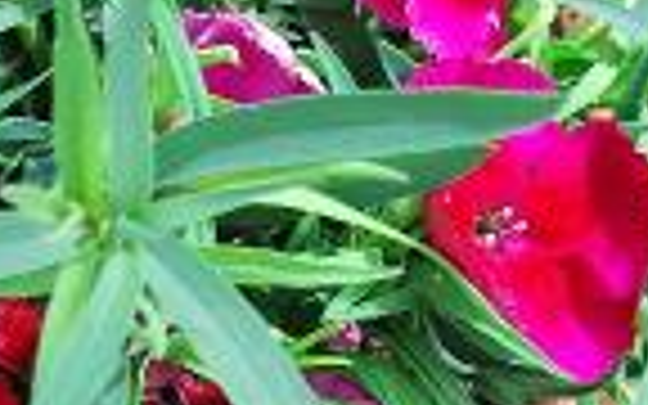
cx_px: -198
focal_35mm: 148
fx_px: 2621
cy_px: 338
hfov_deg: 13.6
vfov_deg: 8.8
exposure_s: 1/60
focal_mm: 35
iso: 200
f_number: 5.3
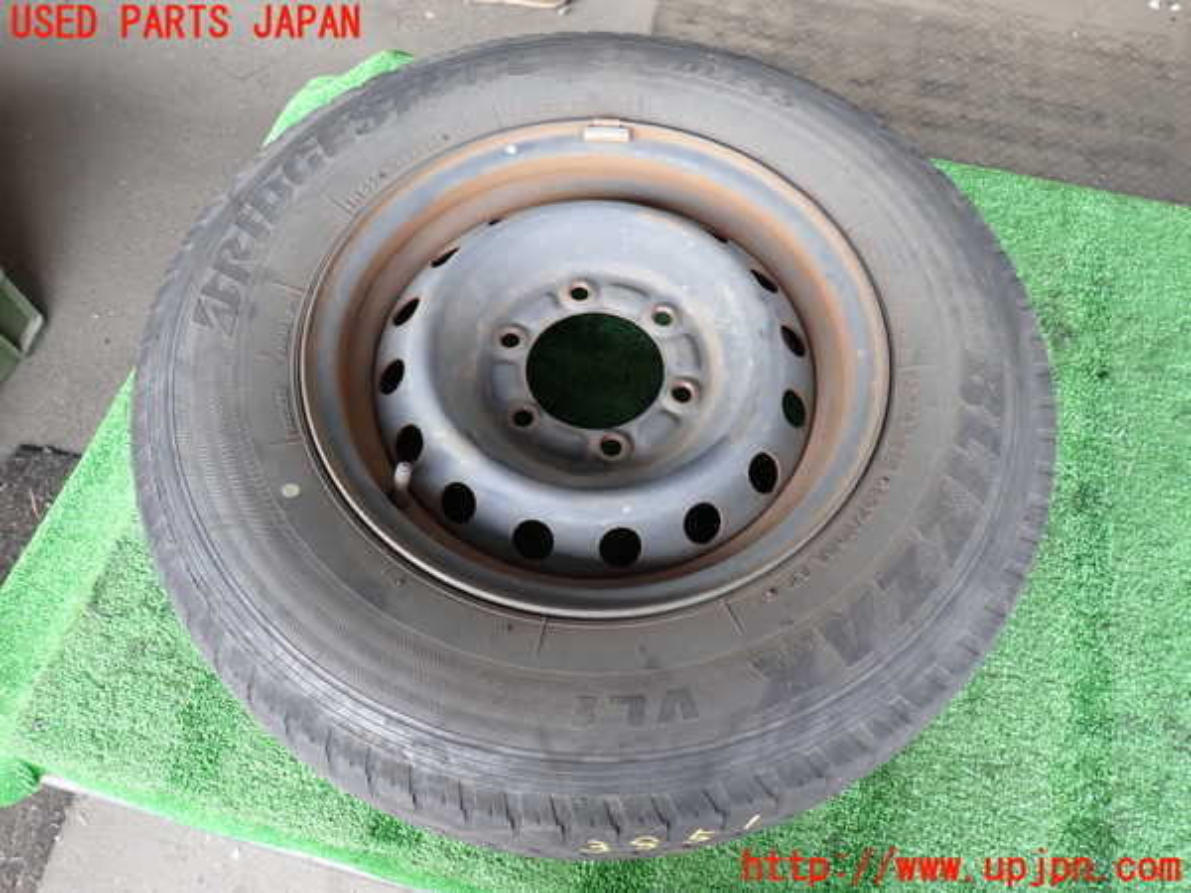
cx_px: 596
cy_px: 446
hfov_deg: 69.4
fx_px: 860
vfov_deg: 54.9
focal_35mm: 25
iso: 160
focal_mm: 4.5
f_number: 2
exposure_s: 1/60
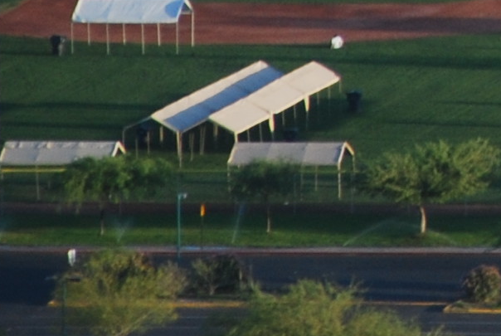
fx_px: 14069
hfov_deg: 2.0
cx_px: 1355
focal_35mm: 1009
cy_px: -599
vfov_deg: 1.4
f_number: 5.6
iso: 200
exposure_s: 1/160
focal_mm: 105
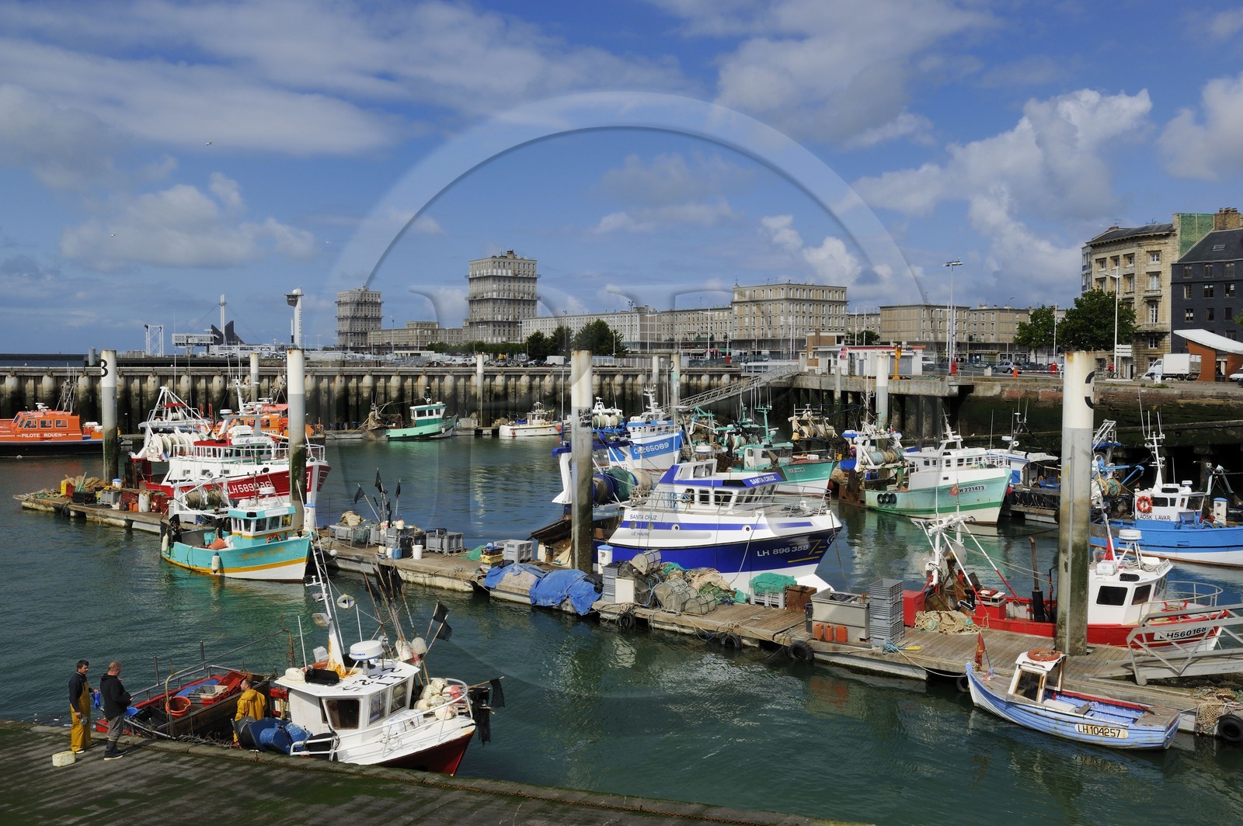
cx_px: 622
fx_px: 1069
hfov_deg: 60.3
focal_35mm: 31
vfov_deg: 42.3
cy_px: 413
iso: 200
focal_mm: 31
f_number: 14
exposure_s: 1/320
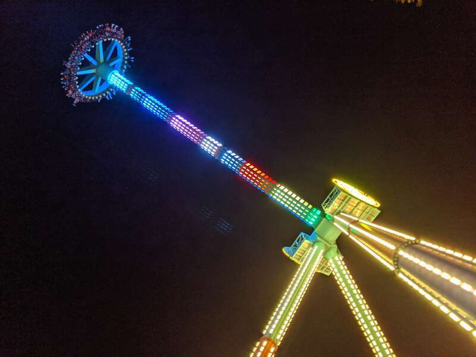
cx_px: 238
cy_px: 178
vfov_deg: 51.4
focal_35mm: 27
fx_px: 371
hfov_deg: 65.3
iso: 203
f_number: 1.8
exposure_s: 1/23.7
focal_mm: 4.44
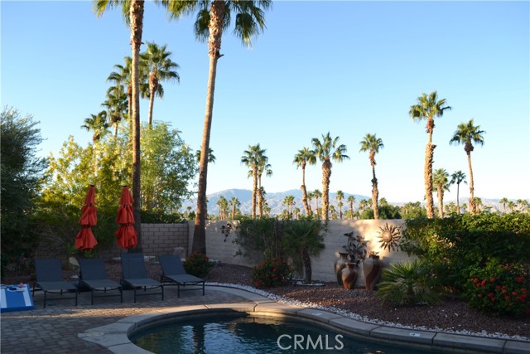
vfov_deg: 48.0
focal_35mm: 27
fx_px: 398
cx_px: 265
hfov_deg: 67.4
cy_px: 177
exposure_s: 1/125
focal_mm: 18
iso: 110
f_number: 5.6
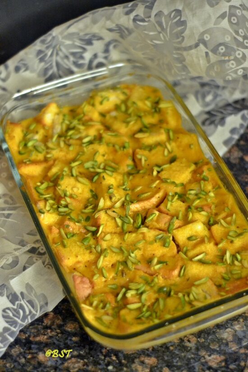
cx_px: 124
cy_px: 186
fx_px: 775
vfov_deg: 27.0
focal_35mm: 75
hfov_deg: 18.2
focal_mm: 50
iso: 3200
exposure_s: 1/30
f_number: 1.8
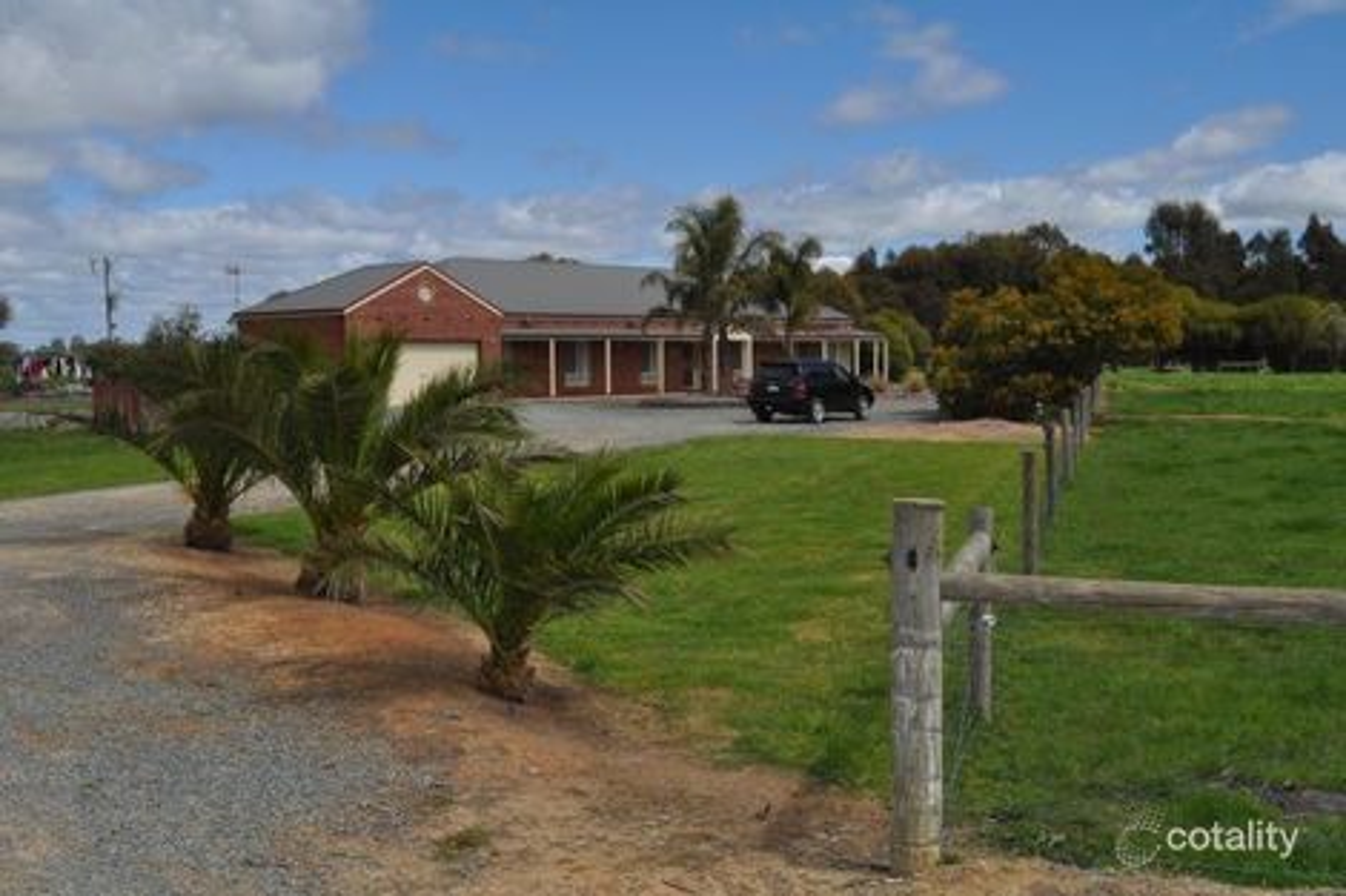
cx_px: 673
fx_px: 1458
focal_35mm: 39
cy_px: 448
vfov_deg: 34.2
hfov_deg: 49.6
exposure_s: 1/200
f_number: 18
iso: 200
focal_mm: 26
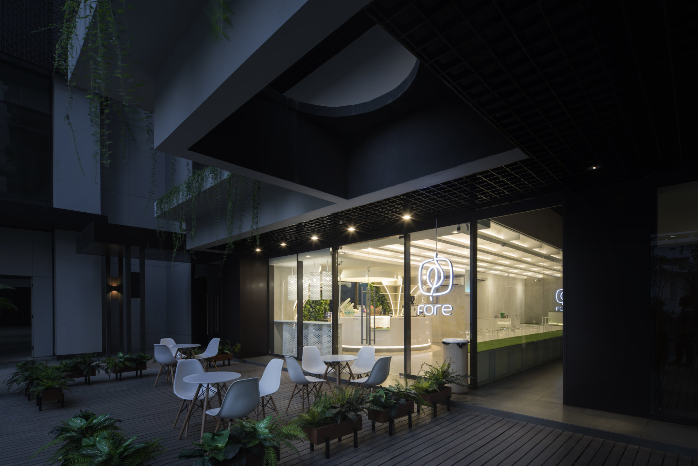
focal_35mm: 17
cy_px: 233
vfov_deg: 70.5
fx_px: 330
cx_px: 349
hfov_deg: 93.3
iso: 100
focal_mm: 17
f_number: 11
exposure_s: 1/1.67
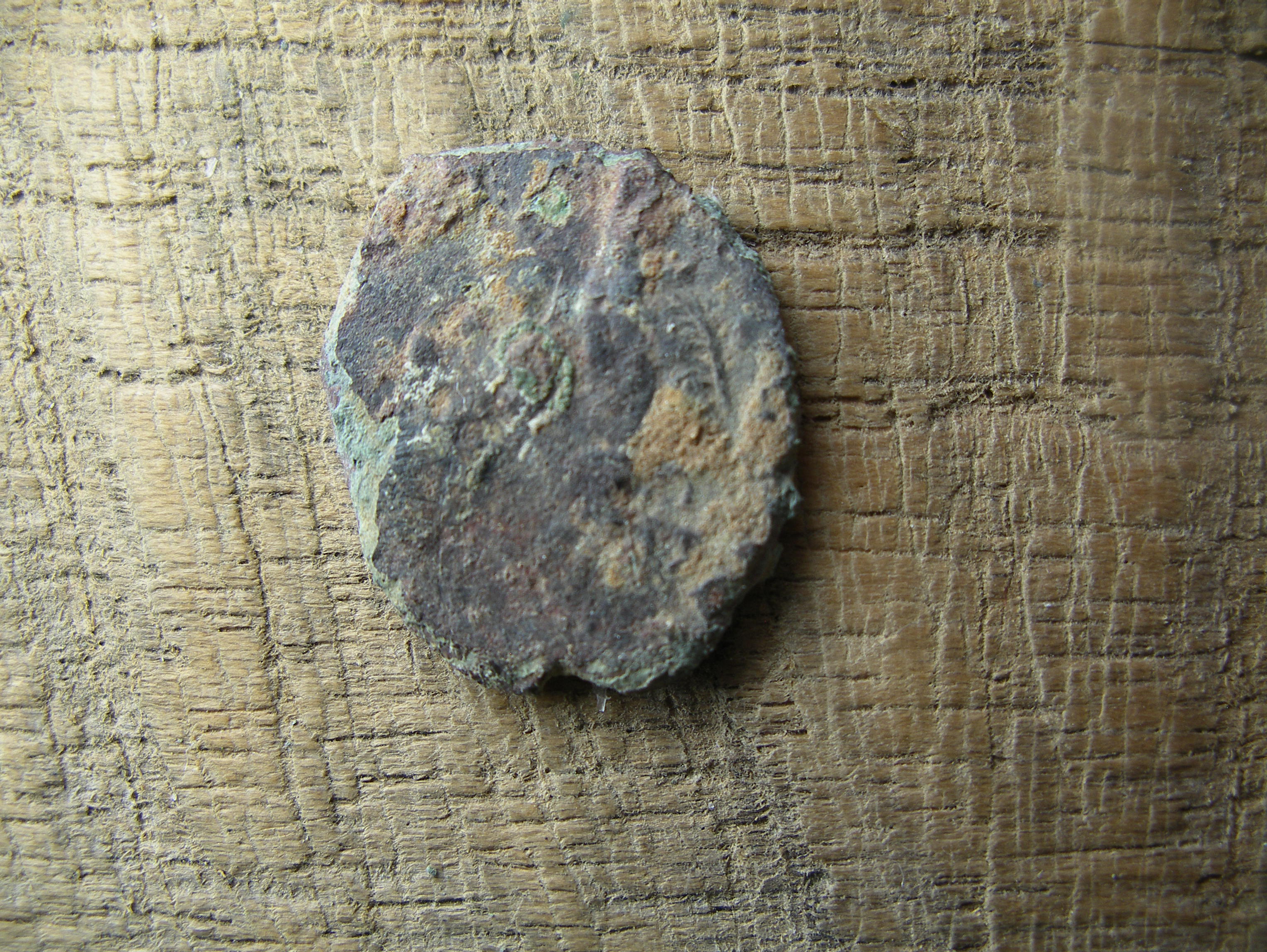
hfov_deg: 50.1
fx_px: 1355
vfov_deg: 38.7
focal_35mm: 37
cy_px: 476
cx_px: 634
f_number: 3.5
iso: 80
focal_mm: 7.8
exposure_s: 1/160
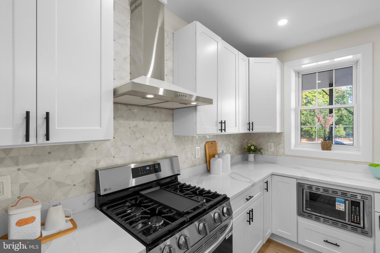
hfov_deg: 96.7
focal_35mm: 16
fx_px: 169
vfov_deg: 73.7
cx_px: 190
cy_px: 126
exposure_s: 1/60
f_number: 8
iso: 640
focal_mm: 16
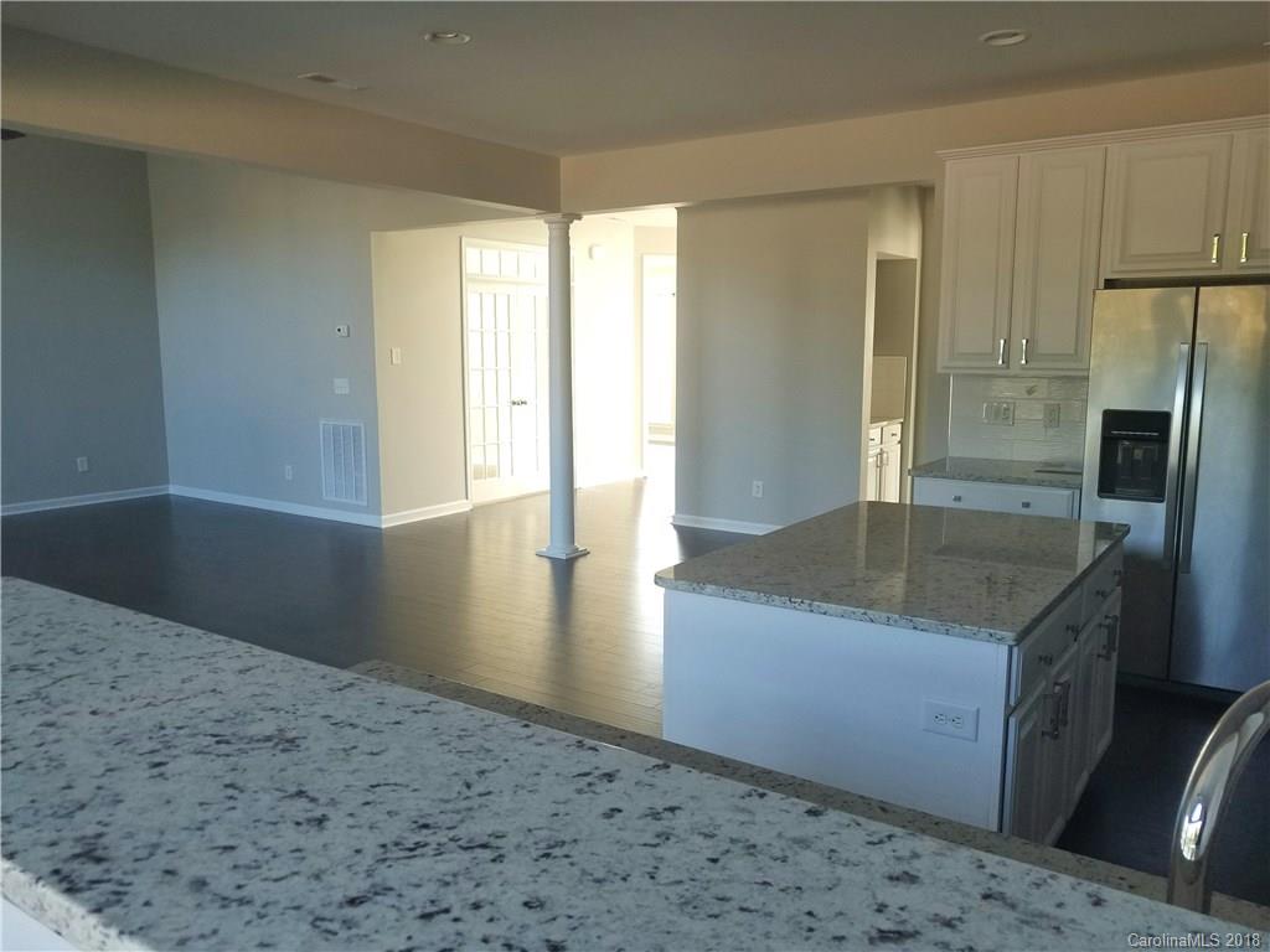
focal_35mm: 26
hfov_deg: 67.3
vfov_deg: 53.1
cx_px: 635
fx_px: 954
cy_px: 476
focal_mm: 4.2
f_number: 1.7
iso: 80
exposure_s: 1/50
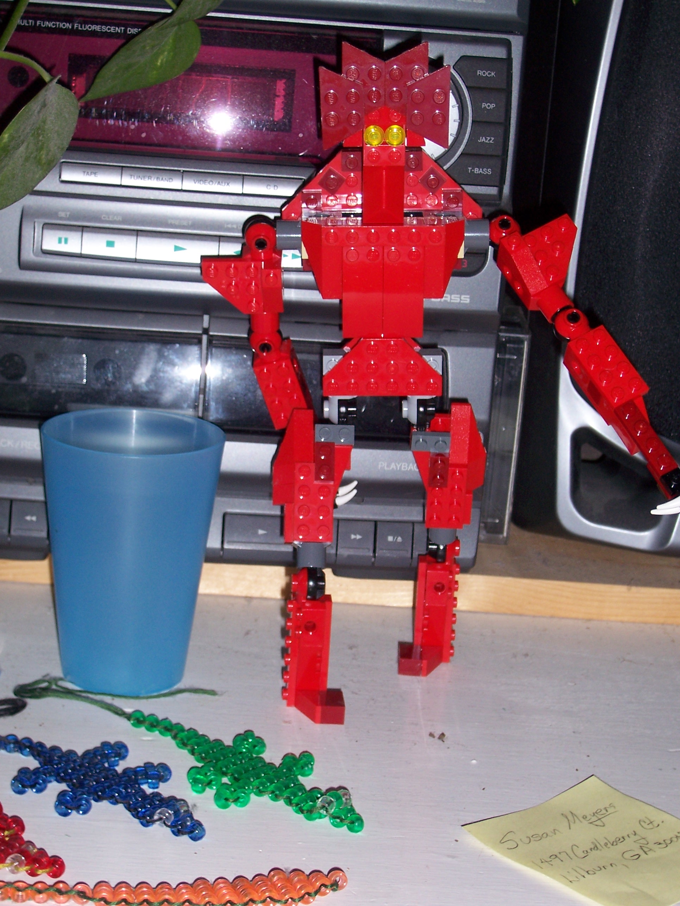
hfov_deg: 21.0
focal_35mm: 70
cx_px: 340
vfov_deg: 27.8
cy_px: 453
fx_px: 1833
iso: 100
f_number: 3.8
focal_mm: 12
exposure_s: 1/100
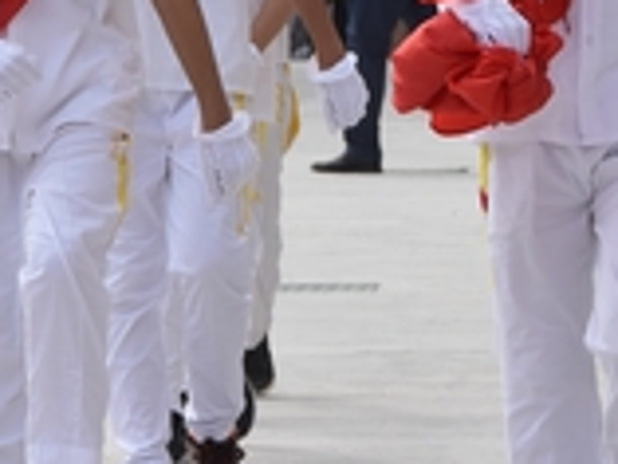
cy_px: 43
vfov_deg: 3.6
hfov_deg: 4.8
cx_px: 386
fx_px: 7376
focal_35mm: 413
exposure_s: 1/1000
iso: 450
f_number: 8
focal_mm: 75
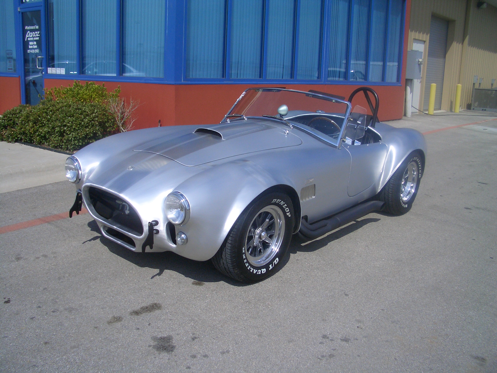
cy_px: 186
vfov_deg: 40.7
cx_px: 248
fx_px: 503
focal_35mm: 35
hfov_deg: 52.6
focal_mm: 5.8
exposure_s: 1/1600
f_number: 4.3
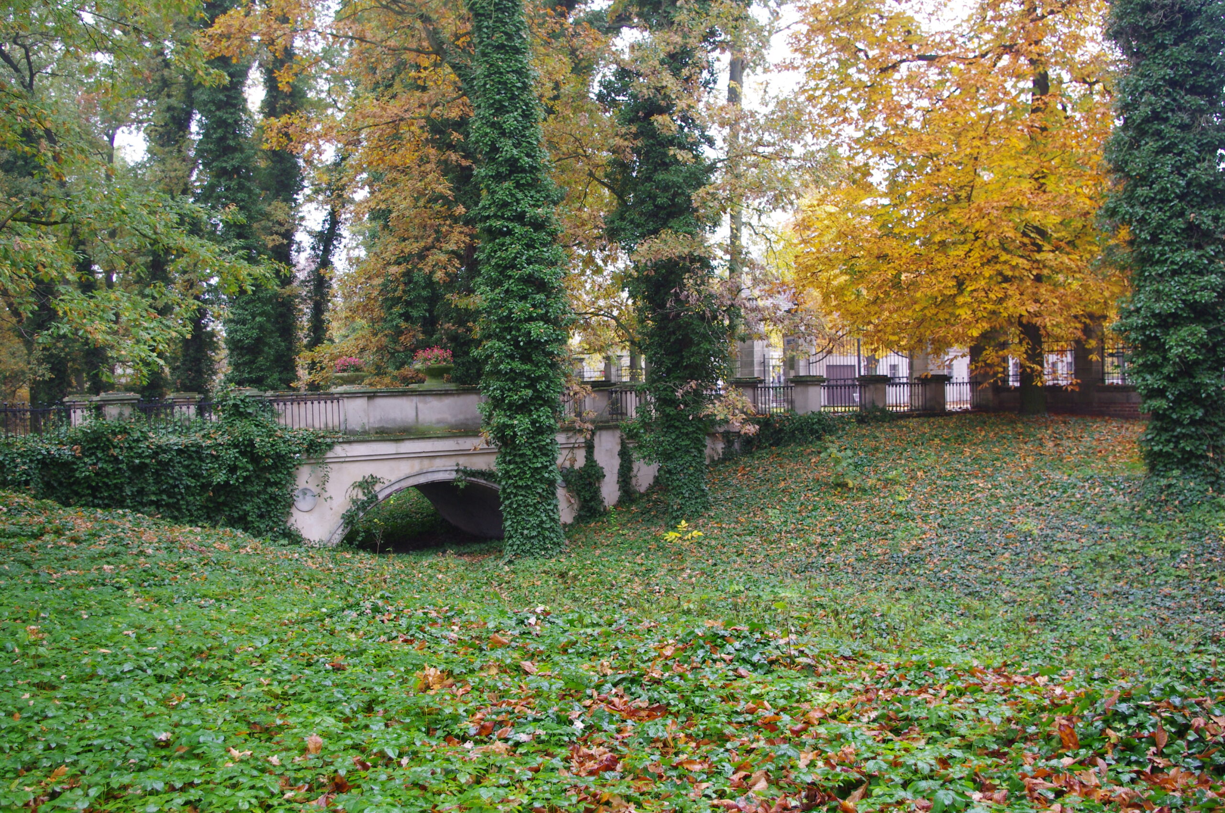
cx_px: 612
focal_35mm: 34
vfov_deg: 38.8
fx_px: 1155
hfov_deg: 55.9
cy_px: 406
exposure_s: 1/50
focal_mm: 23.13
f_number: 5
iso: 400
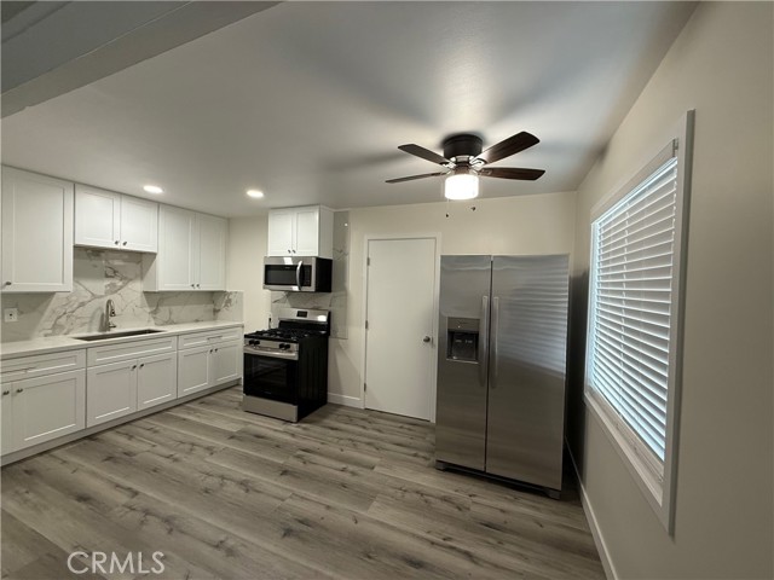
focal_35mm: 14
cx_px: 387
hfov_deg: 102.1
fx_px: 313
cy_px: 290
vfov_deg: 85.7
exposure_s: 1/120
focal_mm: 2.22
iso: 320
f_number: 2.2
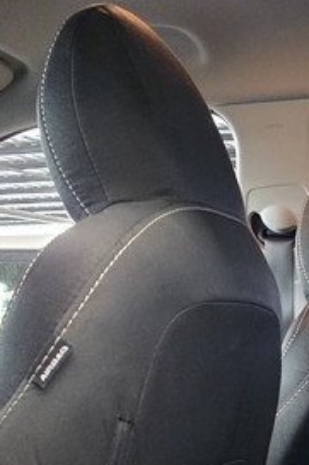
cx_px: 466
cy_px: 409
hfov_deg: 14.2
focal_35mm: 90
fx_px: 1160
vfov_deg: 22.2
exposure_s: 1/100
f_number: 1.7
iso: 2000
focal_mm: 6.25
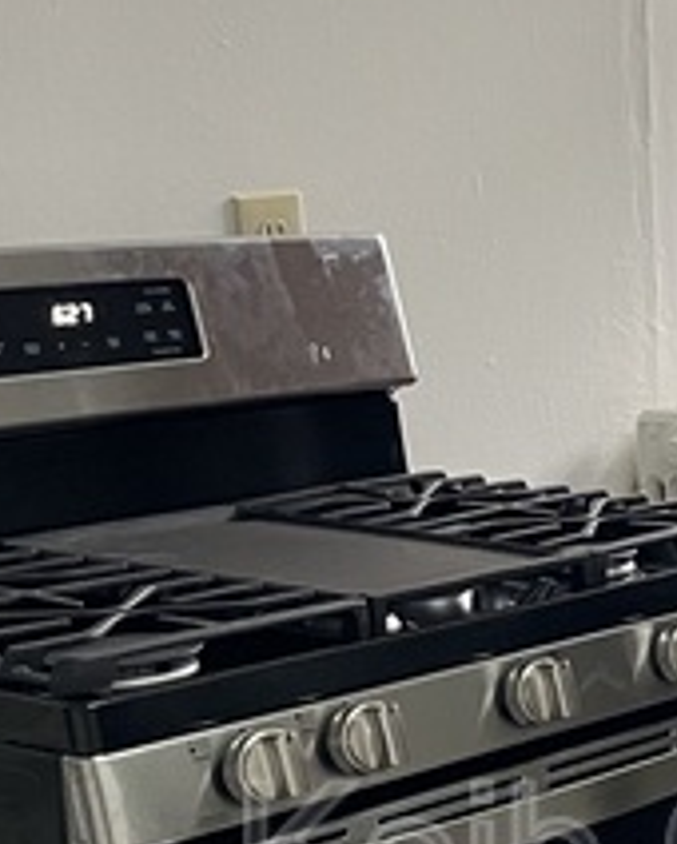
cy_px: 478
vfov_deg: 20.8
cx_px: 1402
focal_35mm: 92
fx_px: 2301
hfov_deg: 13.9
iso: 160
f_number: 1.6
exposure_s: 1/60
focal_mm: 5.1
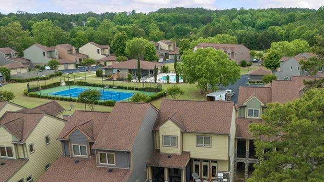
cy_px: 132
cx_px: 195
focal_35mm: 38
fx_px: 326
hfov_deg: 52.4
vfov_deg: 30.8
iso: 100
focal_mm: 12.29
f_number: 4.5
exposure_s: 1/80
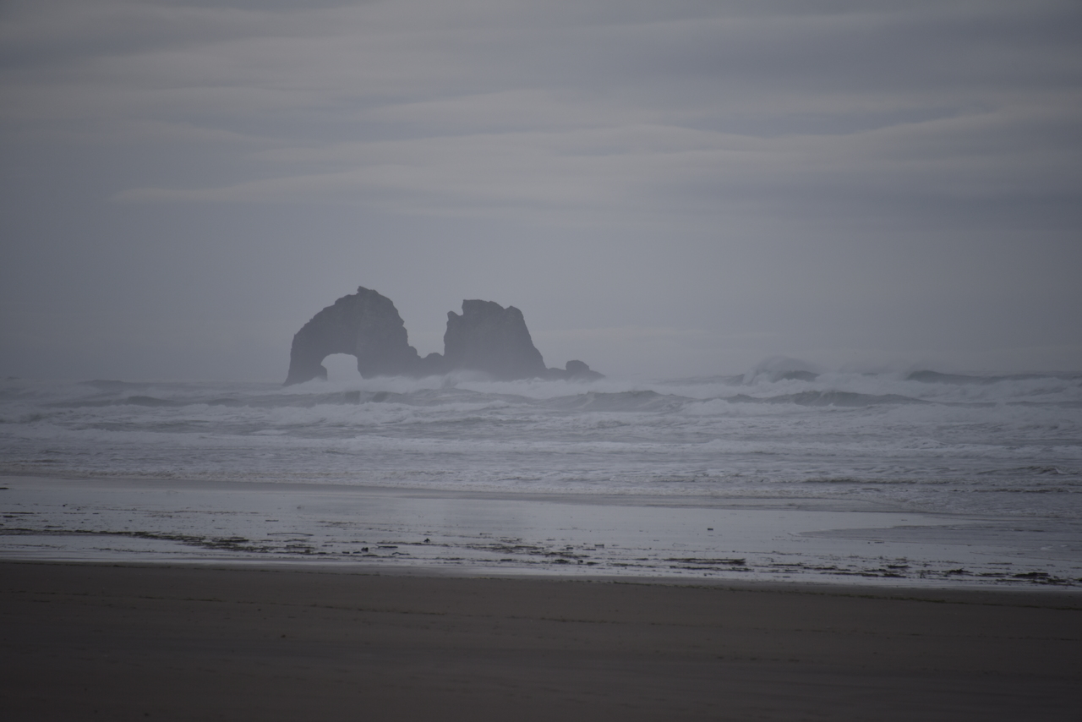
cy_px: 361
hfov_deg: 6.9
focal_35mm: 300
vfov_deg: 4.6
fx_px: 9018
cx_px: 541
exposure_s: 1/640
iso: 320
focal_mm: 300
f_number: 5.6
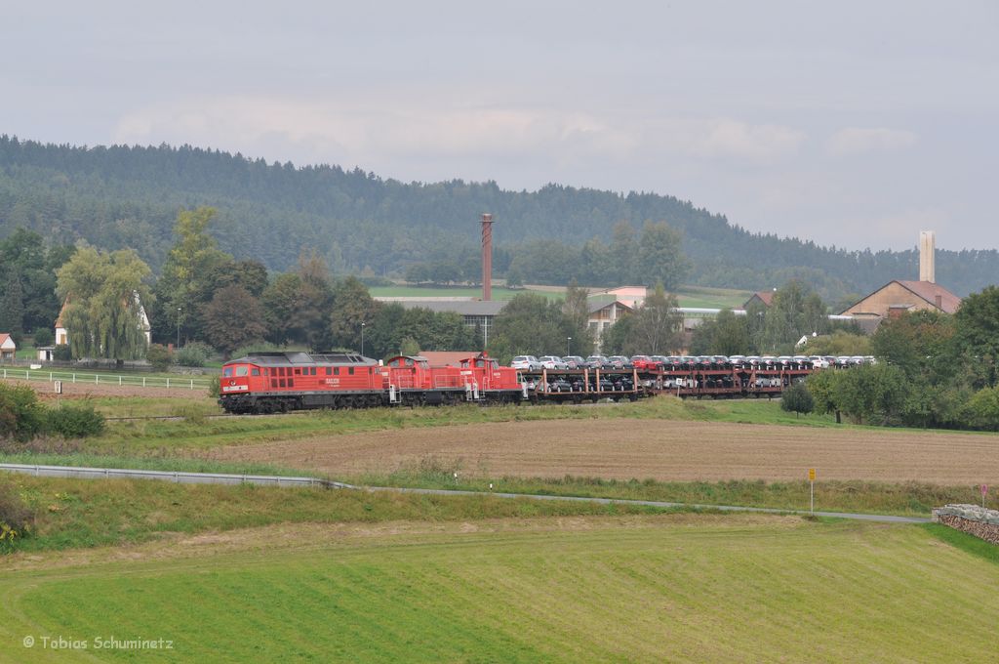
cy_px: 332
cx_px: 500
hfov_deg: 16.1
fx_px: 3534
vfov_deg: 10.7
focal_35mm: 128
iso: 250
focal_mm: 85
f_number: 9
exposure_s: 1/500
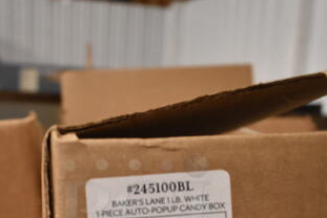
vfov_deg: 24.6
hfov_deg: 37.4
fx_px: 482
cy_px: 208
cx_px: 135
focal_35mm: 53
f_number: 3.5
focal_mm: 18
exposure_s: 1/125
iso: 2200
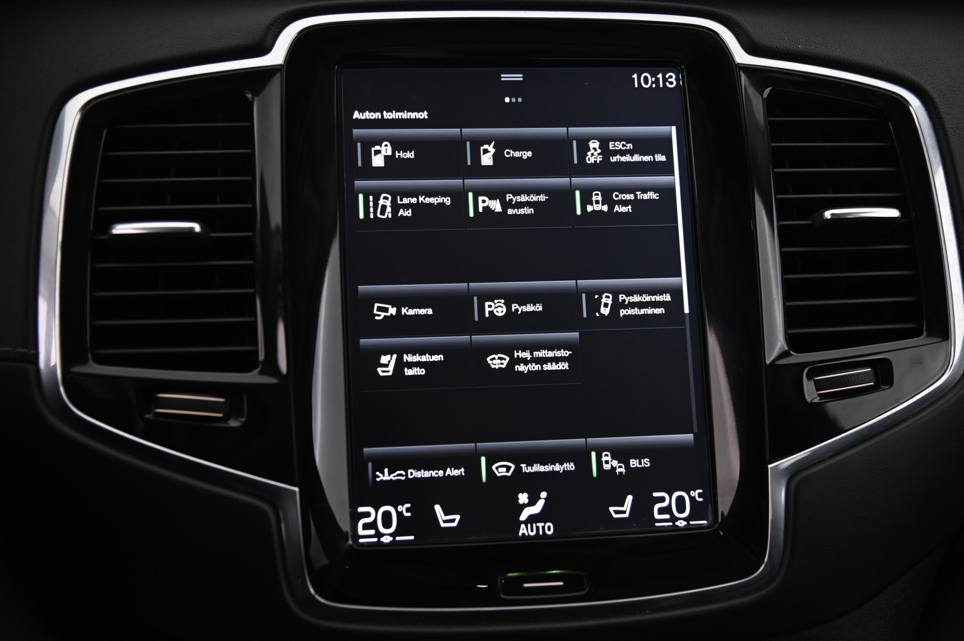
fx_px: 1231
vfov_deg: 29.2
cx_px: 482
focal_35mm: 46
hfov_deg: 42.8
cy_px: 320
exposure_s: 1/25
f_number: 4
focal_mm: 46
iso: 2000
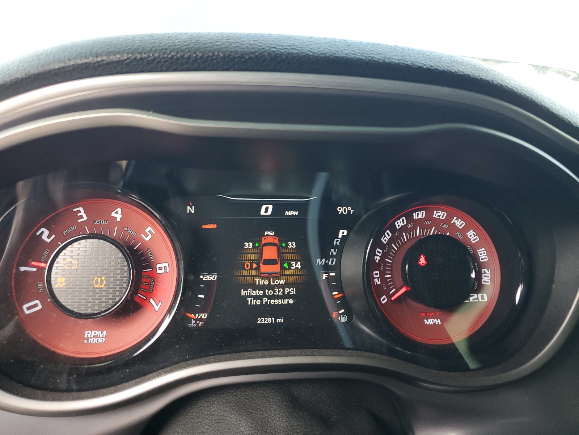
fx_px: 435
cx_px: 290
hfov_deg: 67.3
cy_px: 218
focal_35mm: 26
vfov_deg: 53.1
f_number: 1.5
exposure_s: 1/120
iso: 74
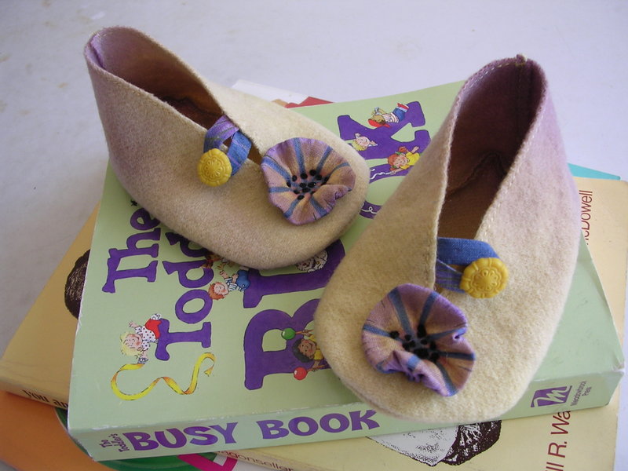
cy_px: 236
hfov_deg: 49.0
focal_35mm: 38
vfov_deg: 37.7
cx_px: 314
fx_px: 689
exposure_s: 1/43.4
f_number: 2.8
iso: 100
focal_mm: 5.8
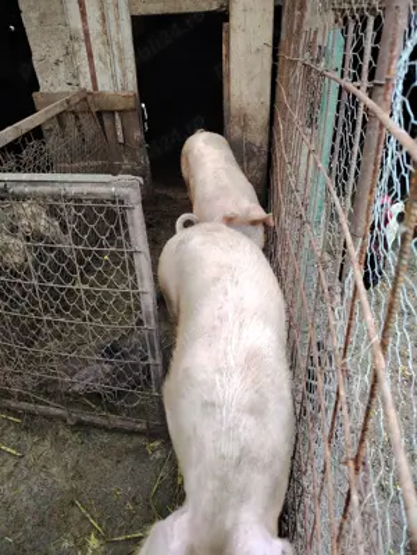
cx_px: 208
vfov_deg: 71.6
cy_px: 278
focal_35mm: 24
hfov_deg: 56.8
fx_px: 385
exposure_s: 1/100
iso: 481
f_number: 1.75
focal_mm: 5.25
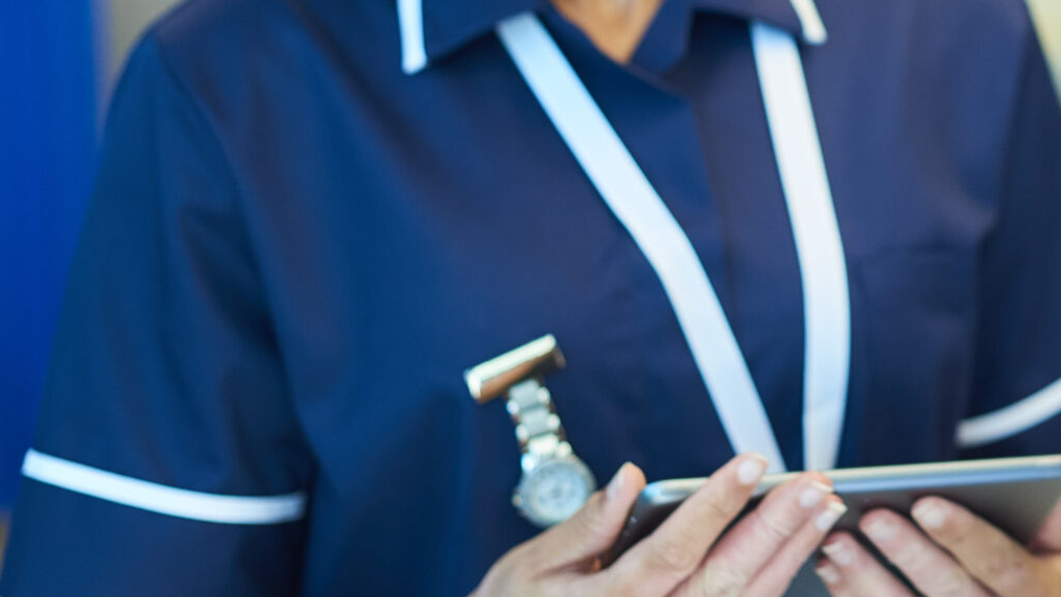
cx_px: 1259
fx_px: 3714
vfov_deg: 9.1
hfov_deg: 15.7
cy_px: -60
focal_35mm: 132
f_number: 3.2
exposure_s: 1/160
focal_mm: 50
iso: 500
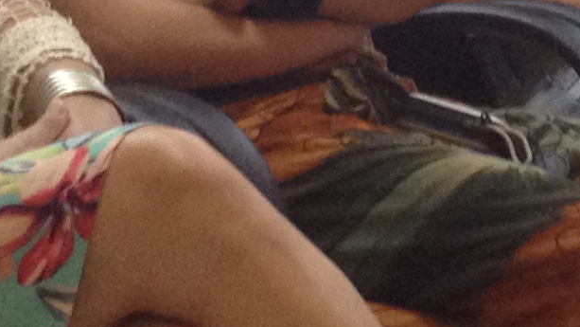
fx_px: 3122
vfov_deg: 6.0
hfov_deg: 10.3
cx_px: 844
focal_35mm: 203
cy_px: -1
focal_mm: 4.28
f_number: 2.4
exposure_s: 1/20
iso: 160
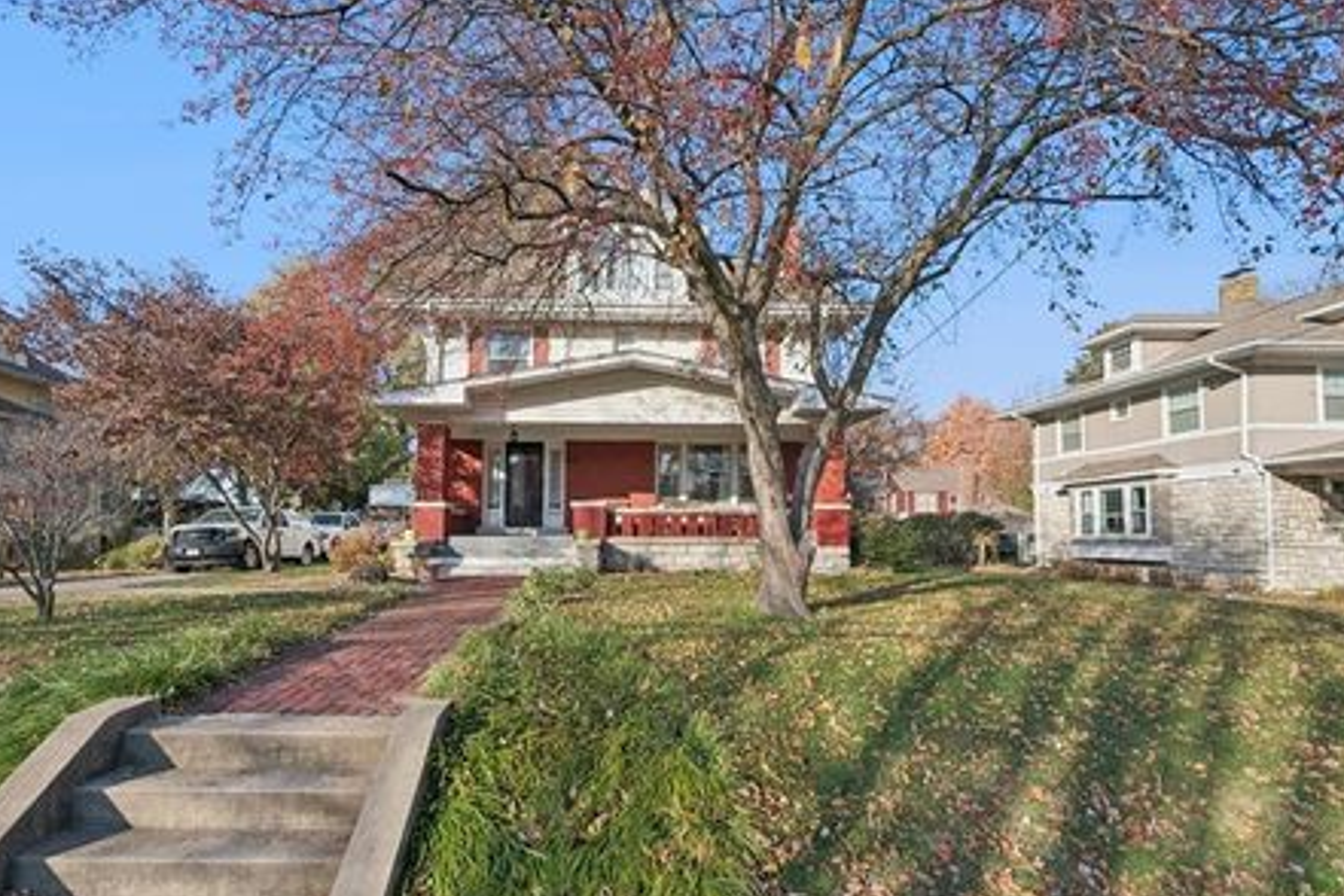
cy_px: 489
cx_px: 701
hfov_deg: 93.2
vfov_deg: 70.3
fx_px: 635
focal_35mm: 17
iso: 640
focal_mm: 15
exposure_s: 1/3200
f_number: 6.3
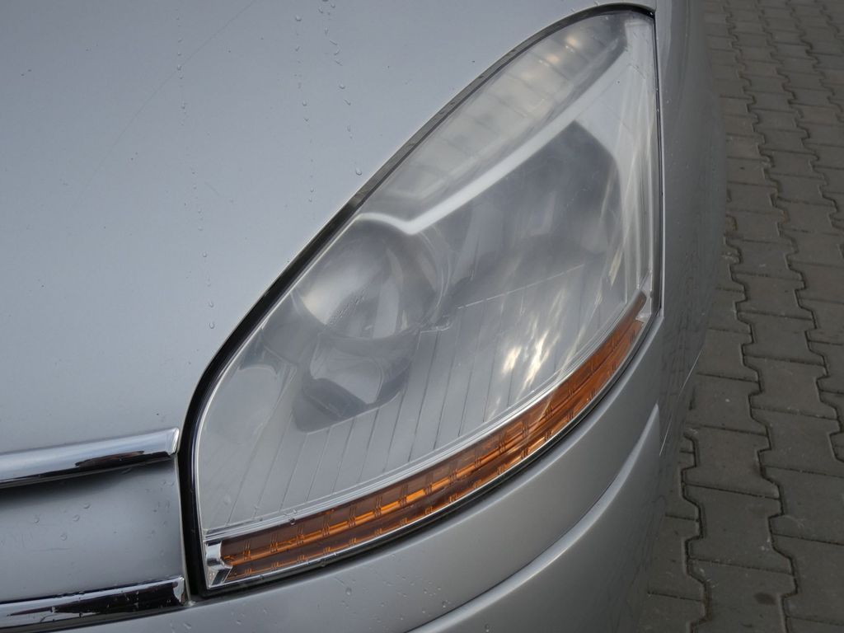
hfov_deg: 39.7
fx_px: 1170
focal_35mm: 48
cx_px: 422
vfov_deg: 30.3
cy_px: 316
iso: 80
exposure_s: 1/400
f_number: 3.8
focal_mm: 8.6
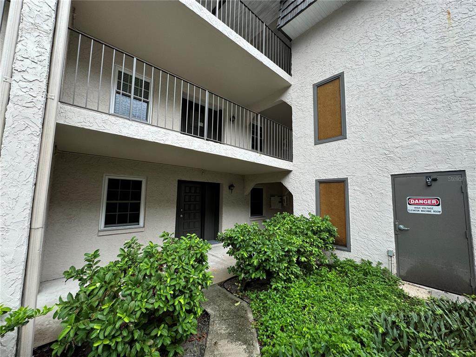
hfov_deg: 102.1
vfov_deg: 85.7
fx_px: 193
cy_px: 178
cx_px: 238
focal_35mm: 14
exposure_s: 1/99
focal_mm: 2.22
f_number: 2.2
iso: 125
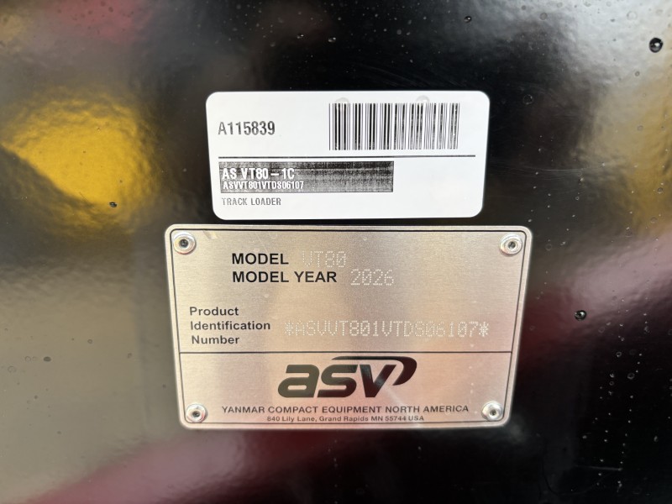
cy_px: 252
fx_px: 505
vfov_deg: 53.1
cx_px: 336
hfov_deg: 67.3
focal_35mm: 26
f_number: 1.6
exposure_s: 1/121
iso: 50
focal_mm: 5.96
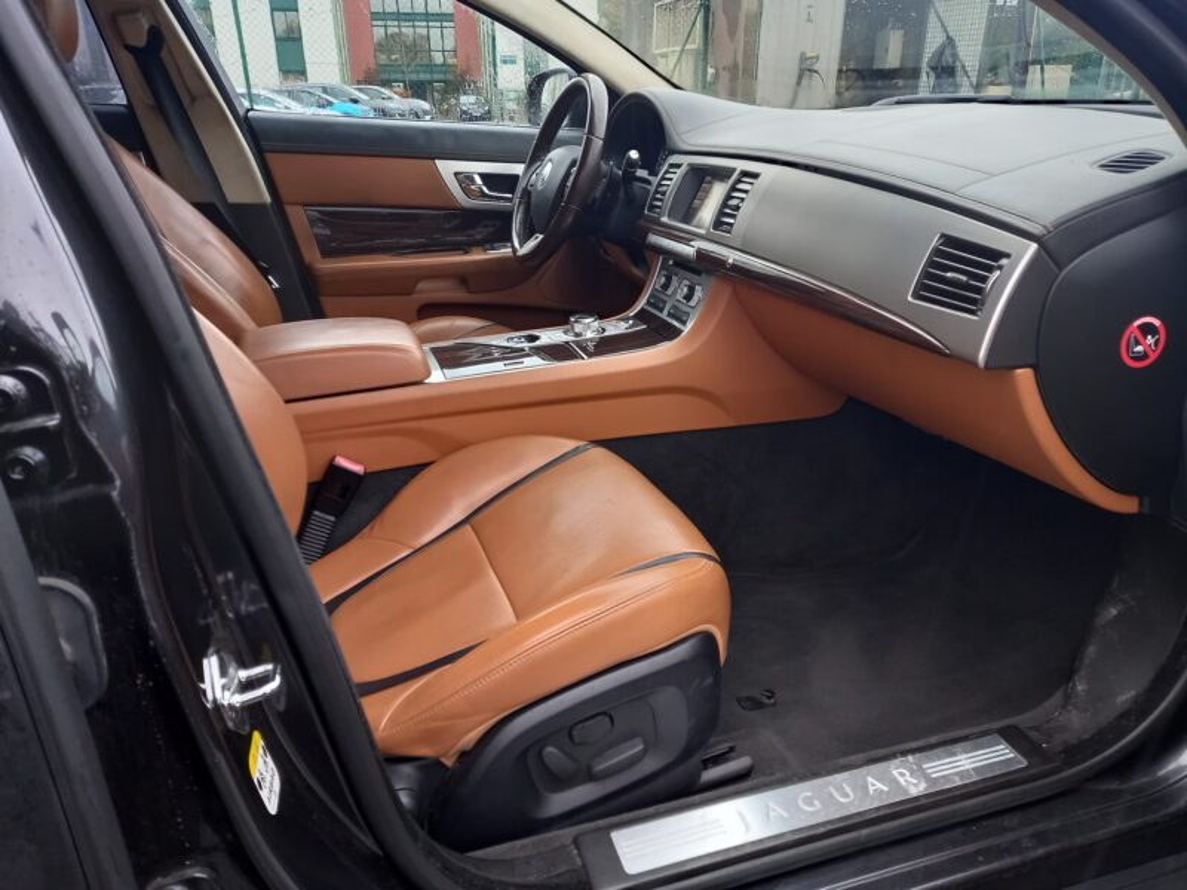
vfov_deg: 54.9
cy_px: 445
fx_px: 857
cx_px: 594
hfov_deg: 69.4
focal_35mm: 25
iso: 125
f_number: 2
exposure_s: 1/50
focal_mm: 4.6
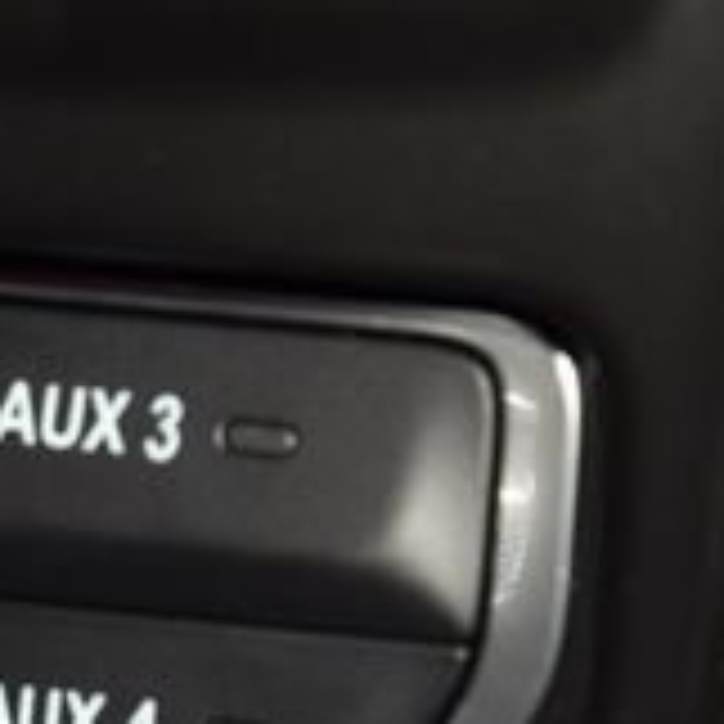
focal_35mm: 355
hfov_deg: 4.9
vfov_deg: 4.9
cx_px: -112
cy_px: 555
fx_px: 8400
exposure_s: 1/125
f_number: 8
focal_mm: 70
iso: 100
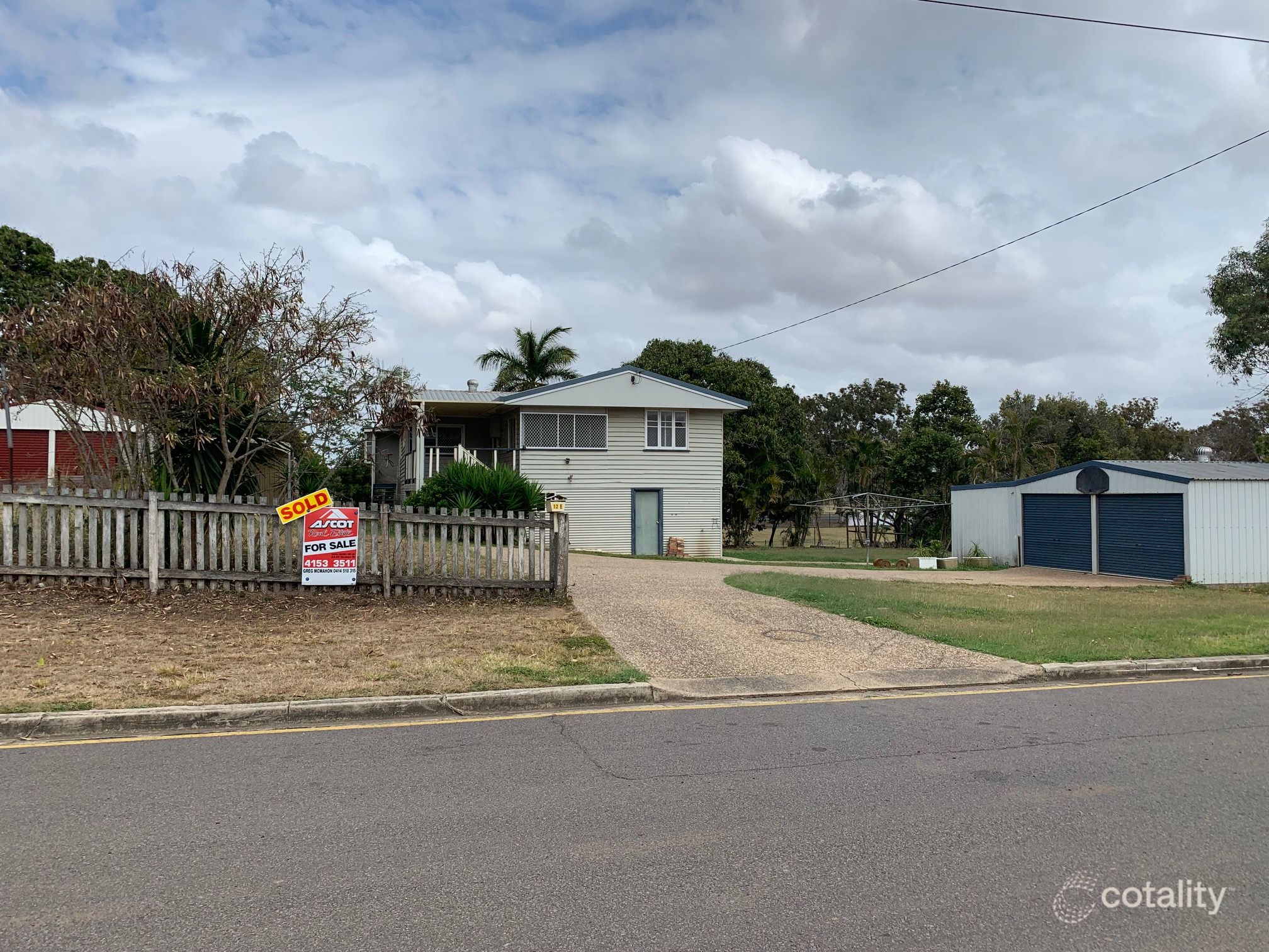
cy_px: 476
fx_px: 953
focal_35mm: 26
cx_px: 634
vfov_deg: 53.1
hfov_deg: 67.3
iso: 25
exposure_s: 1/3289
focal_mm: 4.25
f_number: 1.8
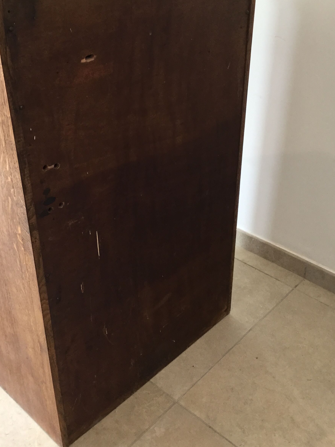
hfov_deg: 33.6
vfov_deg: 43.7
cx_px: 158
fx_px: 555
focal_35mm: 43
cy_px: 188
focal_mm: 3.3
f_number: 2.4
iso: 100
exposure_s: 1/33
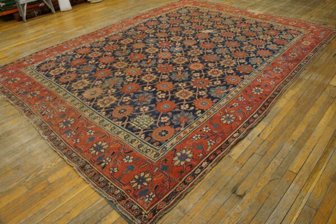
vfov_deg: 47.9
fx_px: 252
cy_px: 112
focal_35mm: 27
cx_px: 168
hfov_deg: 67.4
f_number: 4
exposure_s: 1/160
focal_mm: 18
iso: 2000
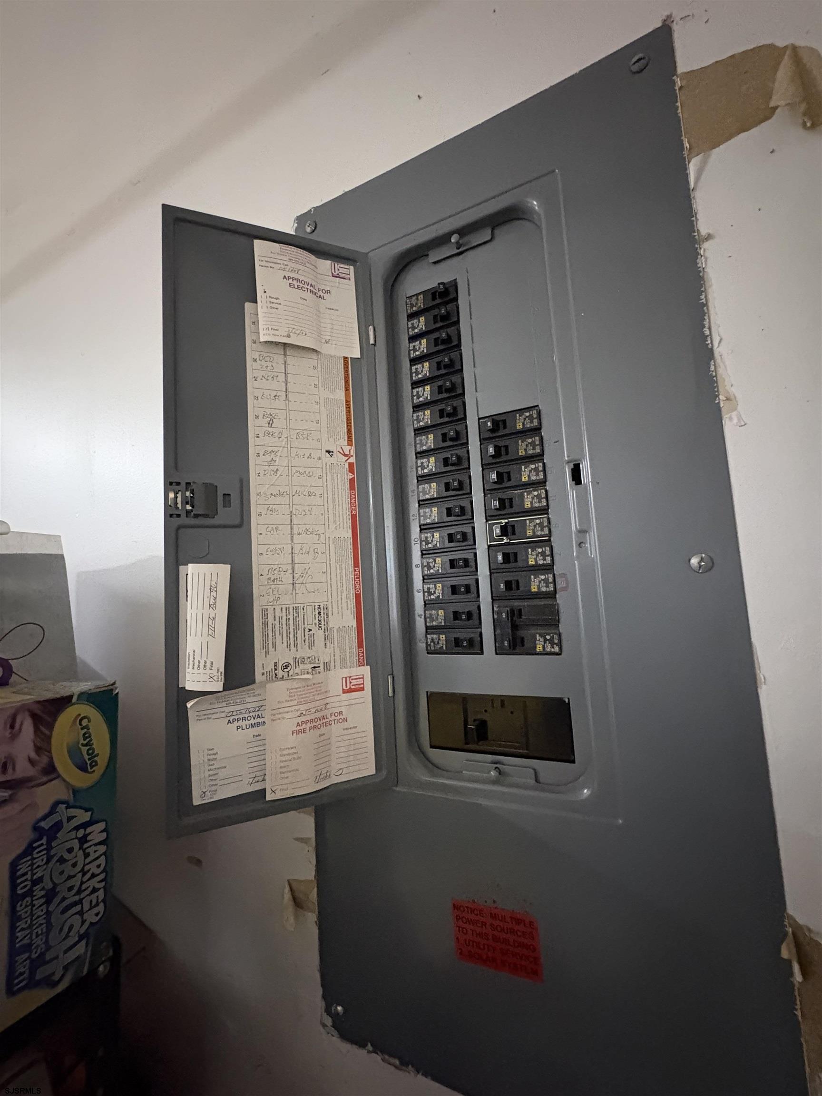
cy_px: 548
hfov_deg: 85.7
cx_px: 411
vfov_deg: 102.1
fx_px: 443
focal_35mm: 14
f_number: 2.2
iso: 1600
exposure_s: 1/30
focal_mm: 2.22
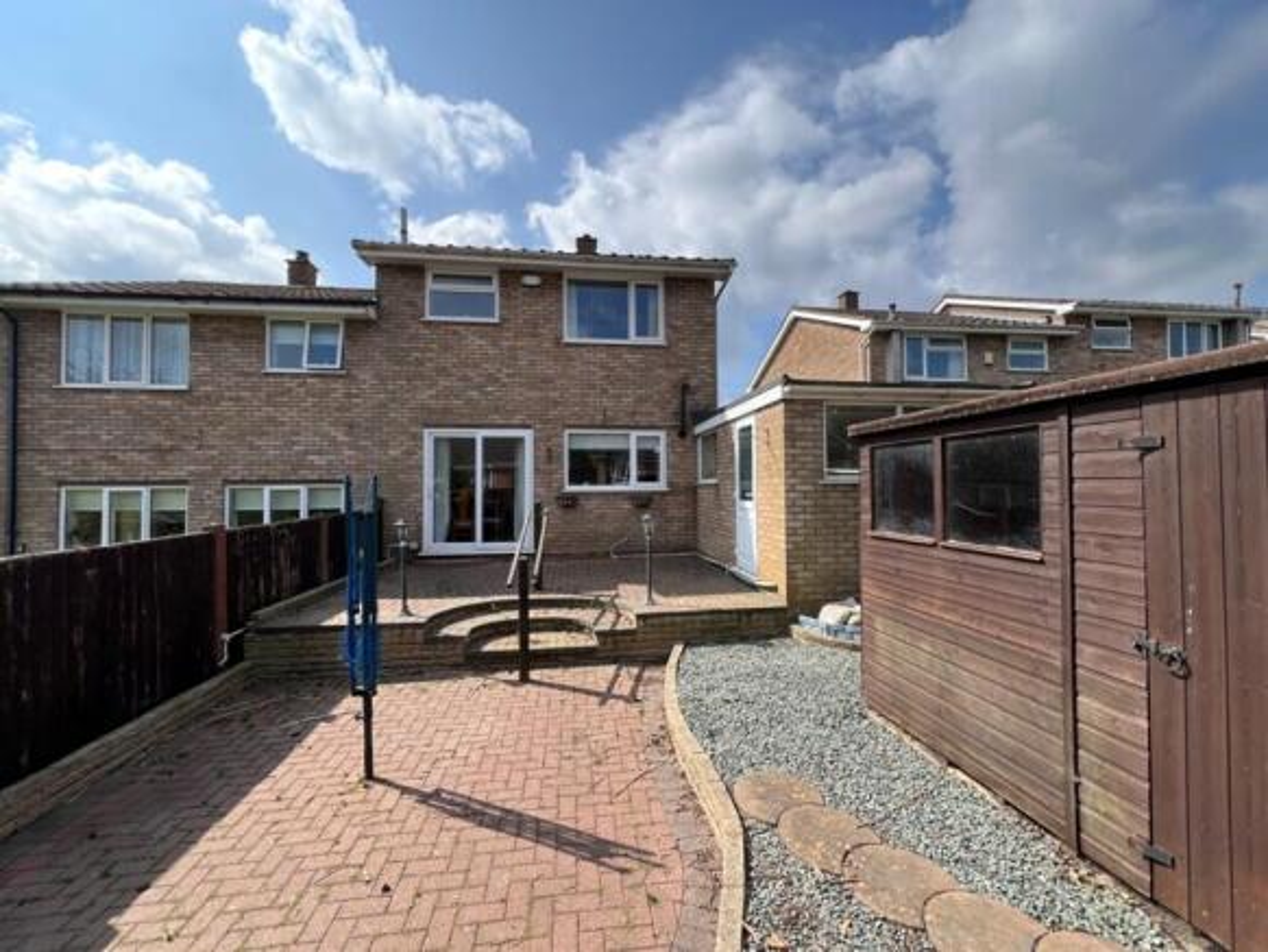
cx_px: 634
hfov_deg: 106.2
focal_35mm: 13
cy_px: 476
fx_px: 476
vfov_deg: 90.0
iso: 32
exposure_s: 1/779
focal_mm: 1.57
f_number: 1.8
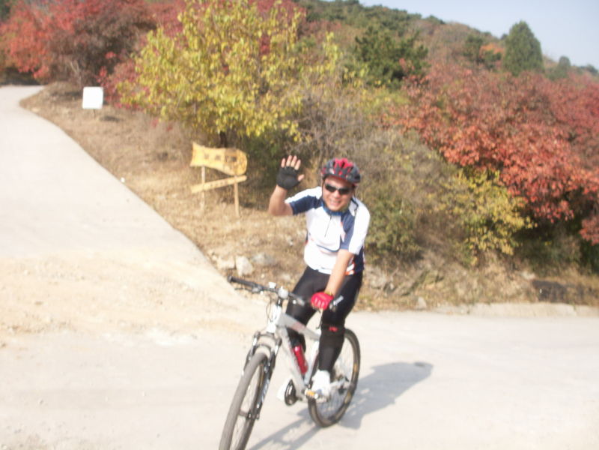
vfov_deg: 38.7
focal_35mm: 37
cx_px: 300
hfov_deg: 50.1
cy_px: 225
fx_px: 640
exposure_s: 1/125
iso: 50
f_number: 7.1
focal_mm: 7.7
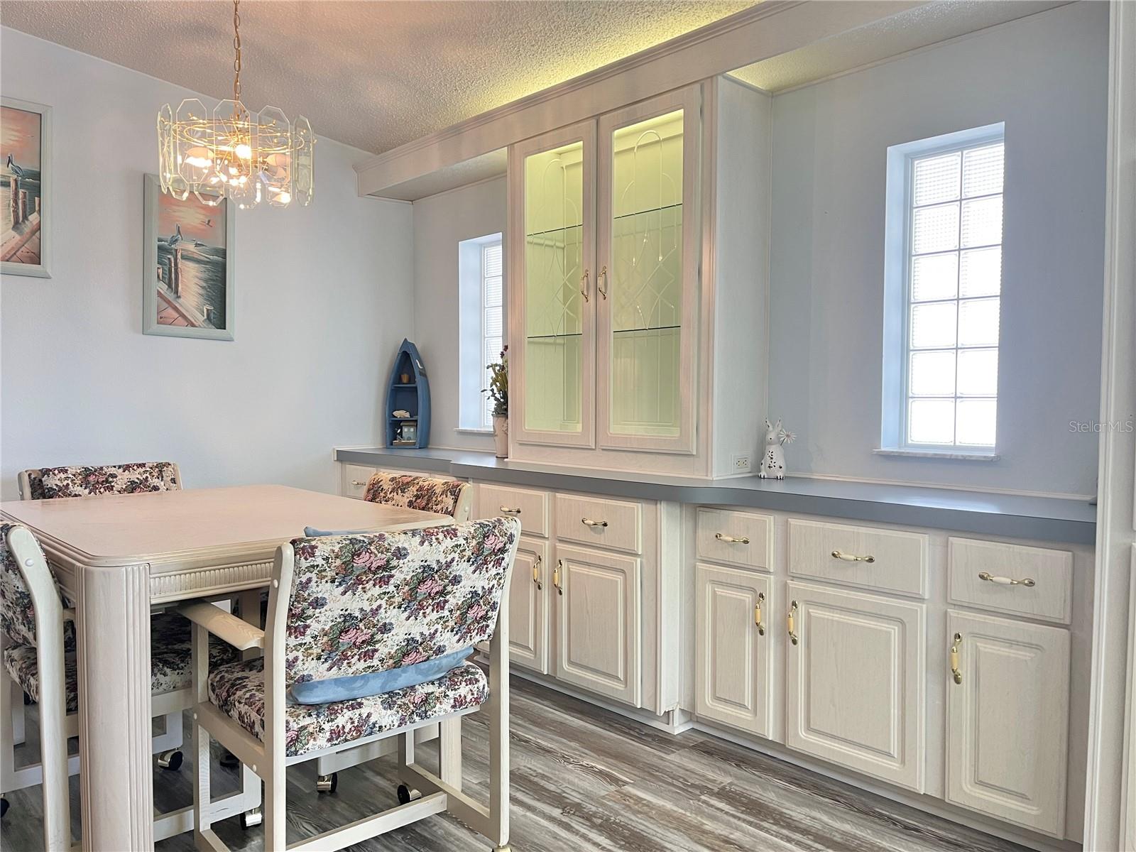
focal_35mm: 26
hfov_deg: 67.3
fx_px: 853
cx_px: 568
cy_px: 426
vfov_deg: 53.1
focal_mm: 5.1
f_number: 1.6
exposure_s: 1/60
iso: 100
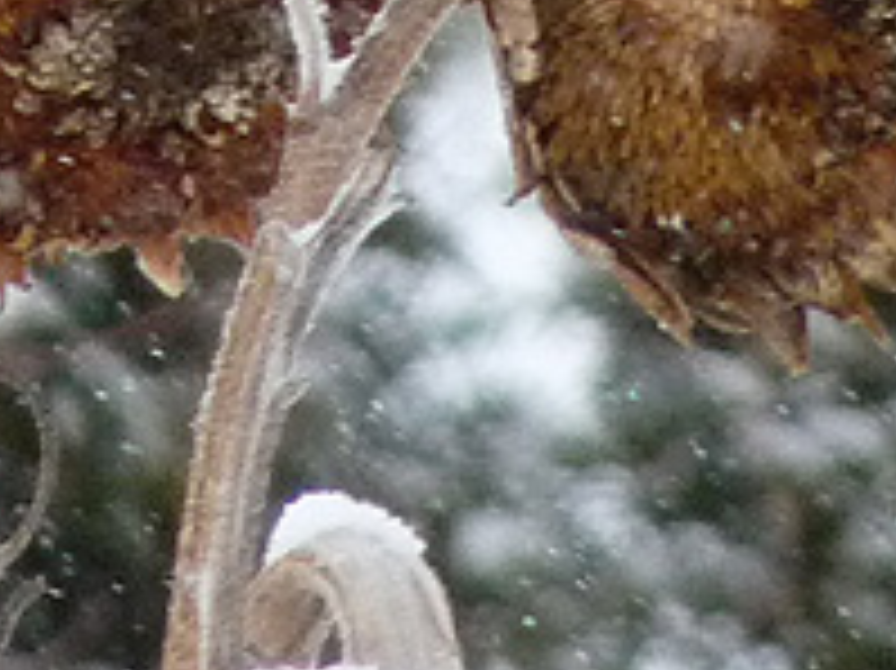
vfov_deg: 0.5
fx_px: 76700
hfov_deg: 0.7
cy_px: -243
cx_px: -122
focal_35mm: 2965
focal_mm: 83.2
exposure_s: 1/1000
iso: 320
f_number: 5.6
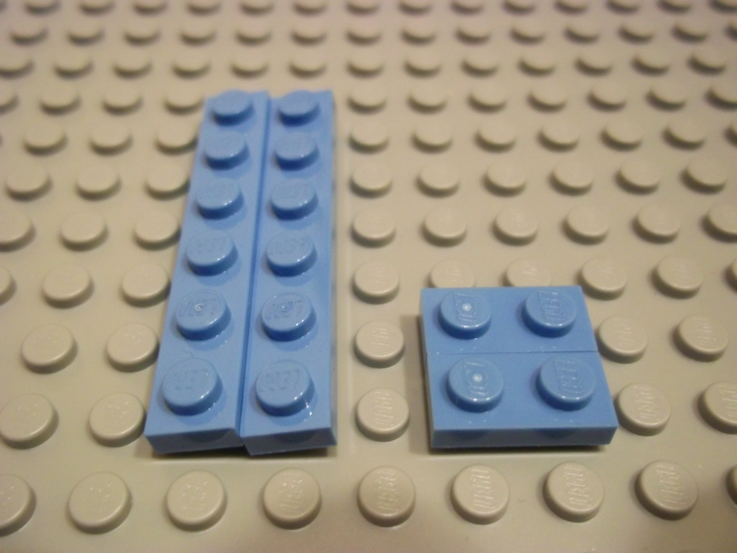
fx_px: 766
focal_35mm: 36
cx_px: 368
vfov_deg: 39.7
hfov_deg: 51.4
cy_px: 276
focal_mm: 6.5
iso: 320
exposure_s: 1/8
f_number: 3.1
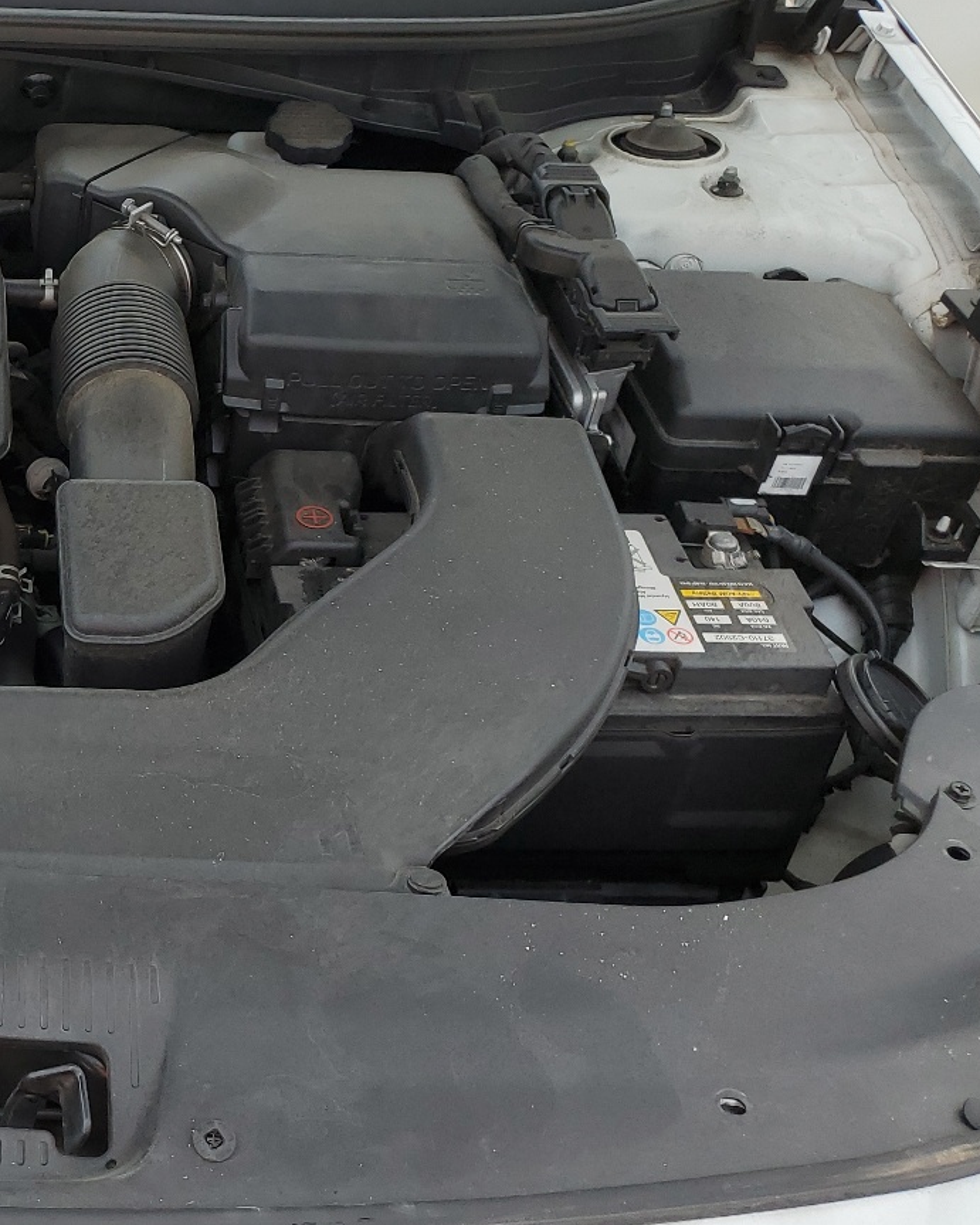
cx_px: -102
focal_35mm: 47
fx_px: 1704
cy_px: 593
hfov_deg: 29.0
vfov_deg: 39.5
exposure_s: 1/1667
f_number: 1.5
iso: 50
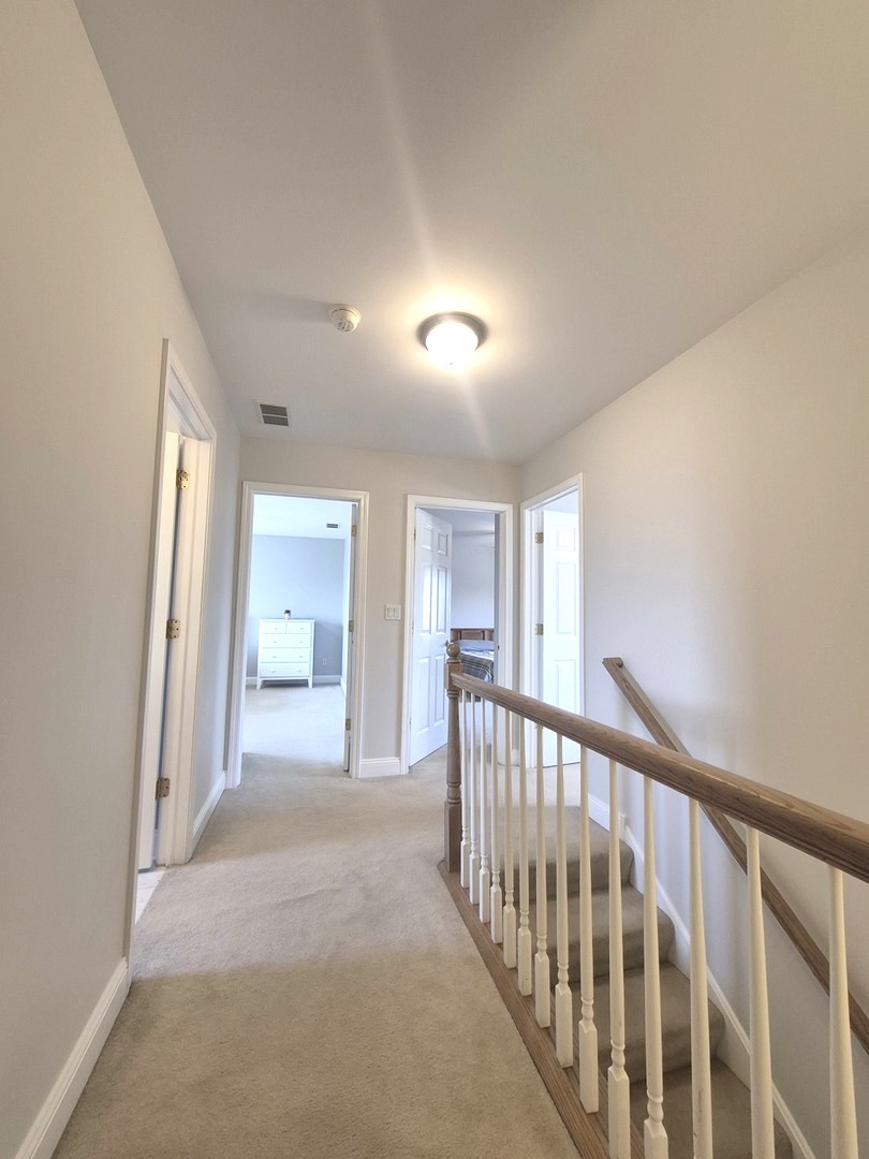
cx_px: 434
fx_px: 435
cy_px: 580
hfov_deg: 89.9
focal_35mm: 13
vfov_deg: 106.2
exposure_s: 1/60
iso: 125
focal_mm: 1.74
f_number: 2.2
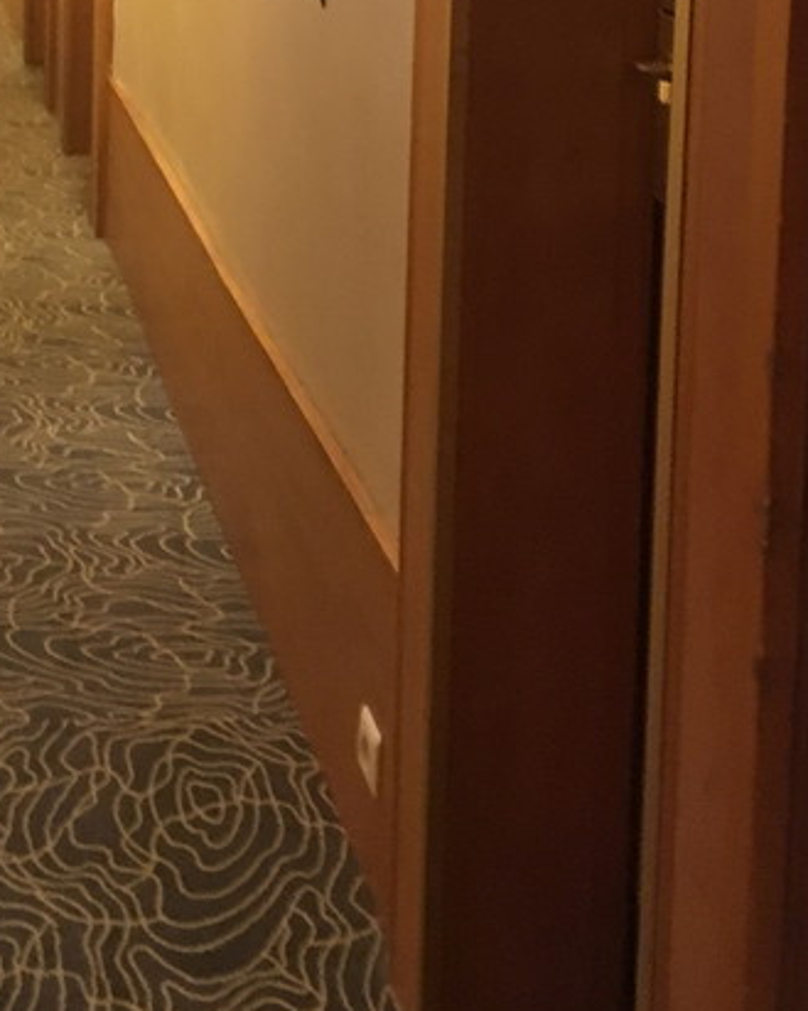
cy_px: -96
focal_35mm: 66
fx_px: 1975
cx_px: -15
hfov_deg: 22.2
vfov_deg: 26.5
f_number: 2.2
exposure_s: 1/17
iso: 500
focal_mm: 4.15
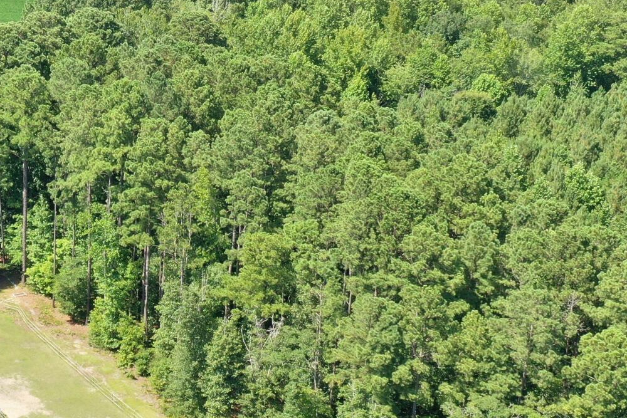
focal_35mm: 84
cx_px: -68
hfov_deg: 22.7
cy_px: 233
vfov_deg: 16.3
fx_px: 1463
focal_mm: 10.26
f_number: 5
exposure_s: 1/240
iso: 100
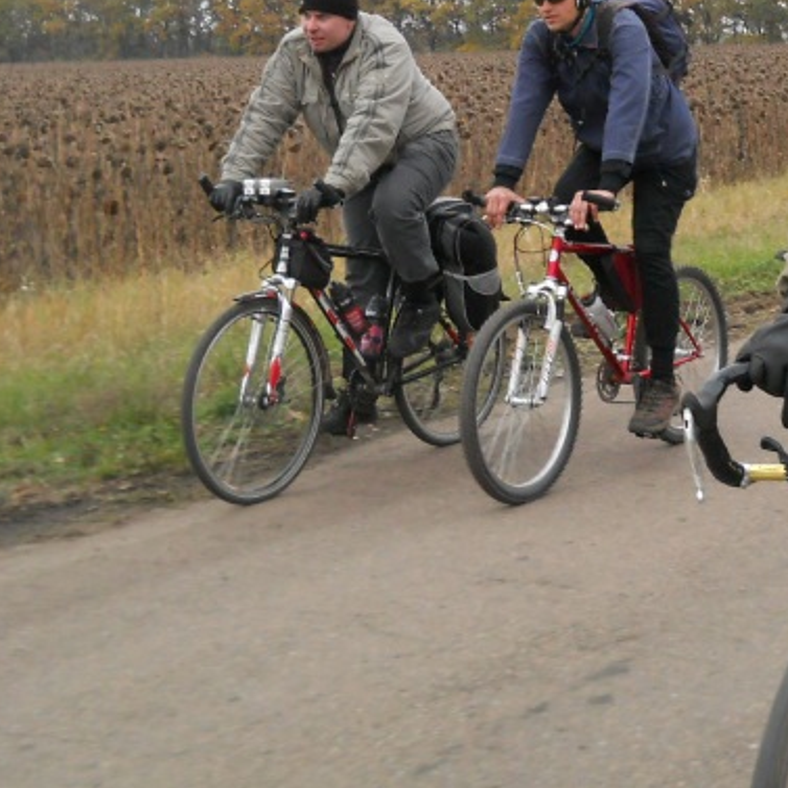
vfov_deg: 22.3
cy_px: 215
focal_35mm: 77
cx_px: 602
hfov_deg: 22.2
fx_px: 1983
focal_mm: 6.72
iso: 250
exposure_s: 1/250
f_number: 3.1
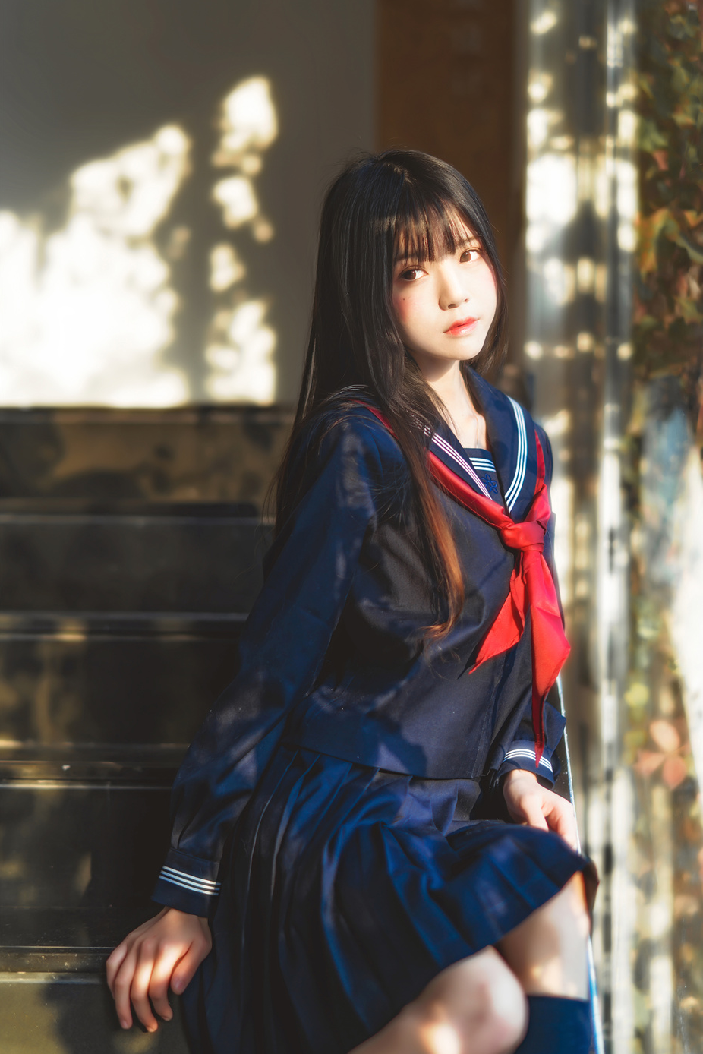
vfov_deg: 36.9
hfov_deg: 25.1
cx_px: 378
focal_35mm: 54
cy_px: 500
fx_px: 1581
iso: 100
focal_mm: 50
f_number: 1.4
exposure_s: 1/800
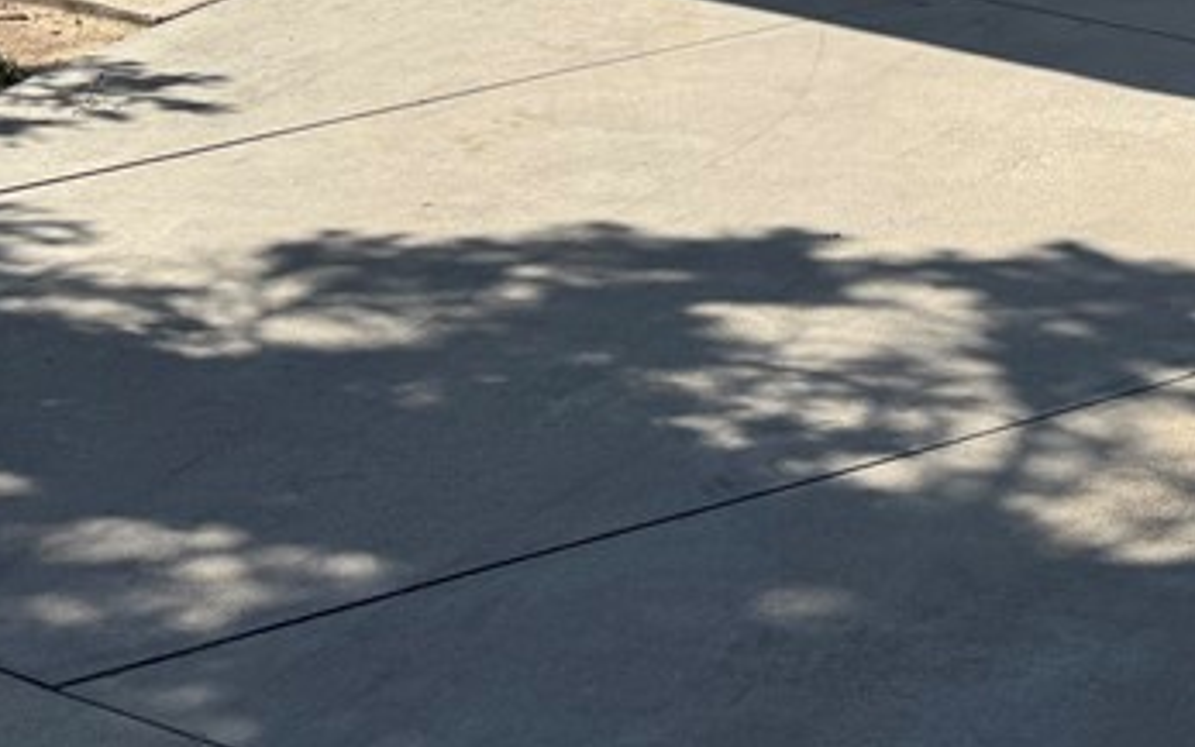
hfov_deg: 25.2
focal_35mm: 75
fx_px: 2443
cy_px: -399
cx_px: 1364
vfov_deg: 15.9
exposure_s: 1/5348
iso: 80
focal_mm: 6.76
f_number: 1.78
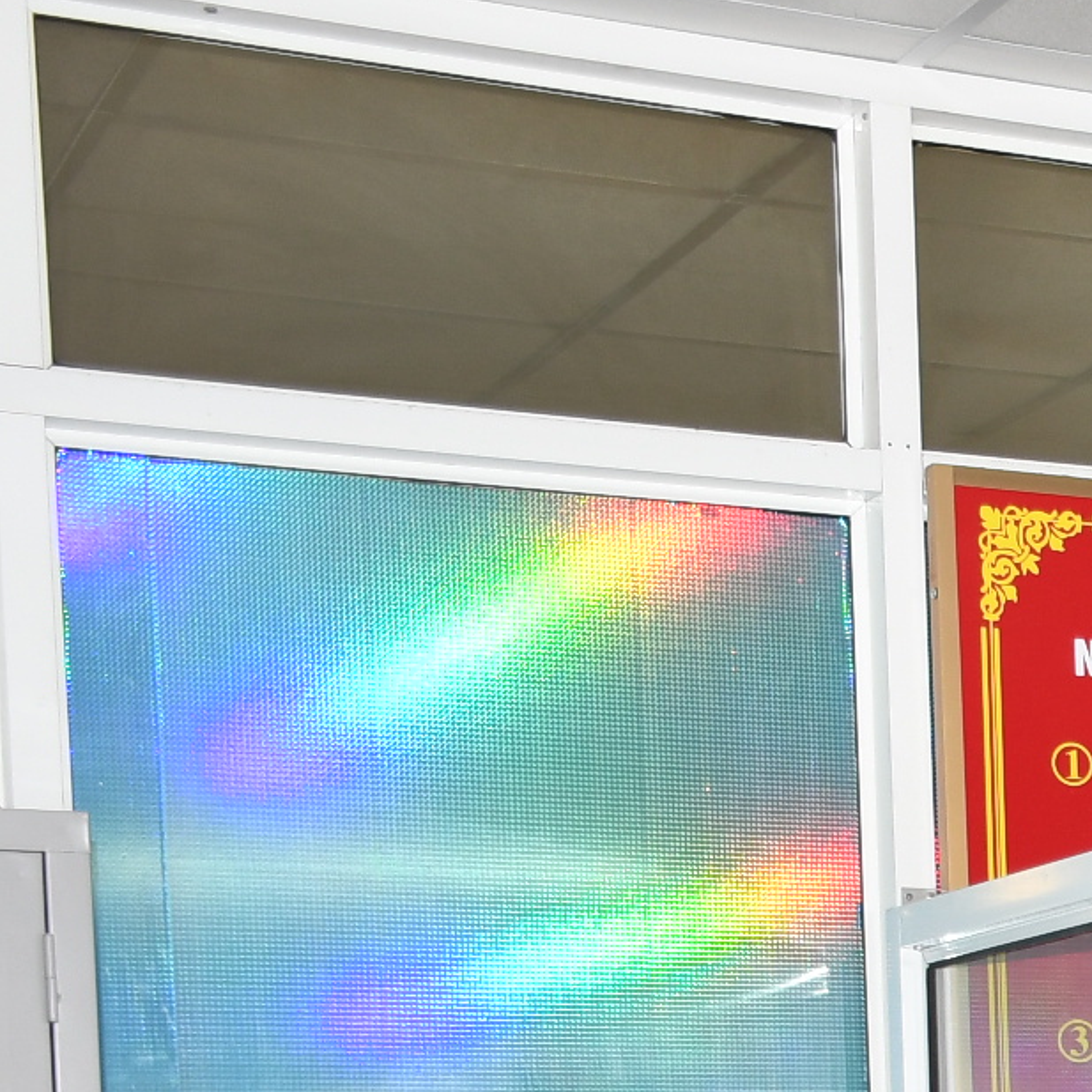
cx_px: 2195
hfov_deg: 13.1
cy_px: 1547
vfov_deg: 14.3
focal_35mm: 115
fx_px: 4104
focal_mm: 20
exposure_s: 1/160
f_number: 4
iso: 250
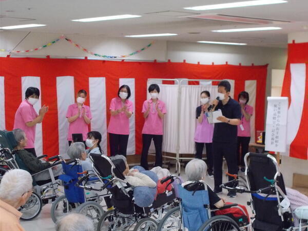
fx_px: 676
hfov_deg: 25.7
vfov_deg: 19.4
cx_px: 154
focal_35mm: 76
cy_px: 116
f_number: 5.8
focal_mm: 13.5
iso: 800
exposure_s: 1/60
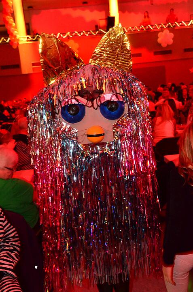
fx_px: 327
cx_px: 96
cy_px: 146
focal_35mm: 40
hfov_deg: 32.9
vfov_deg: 48.0
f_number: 5.6
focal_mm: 27
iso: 3200
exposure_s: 1/25
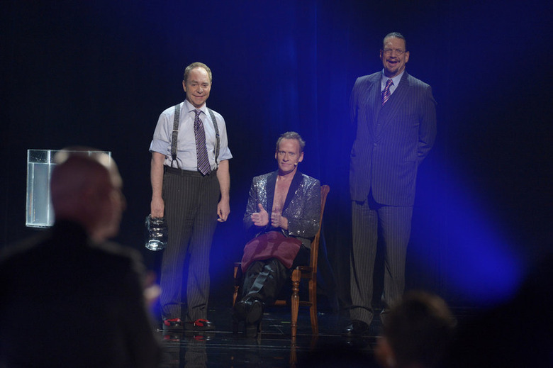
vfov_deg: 4.9
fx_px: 4298
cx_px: 276
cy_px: 184
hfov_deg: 7.4
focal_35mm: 280
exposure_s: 1/160
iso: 3200
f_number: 5
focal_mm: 280
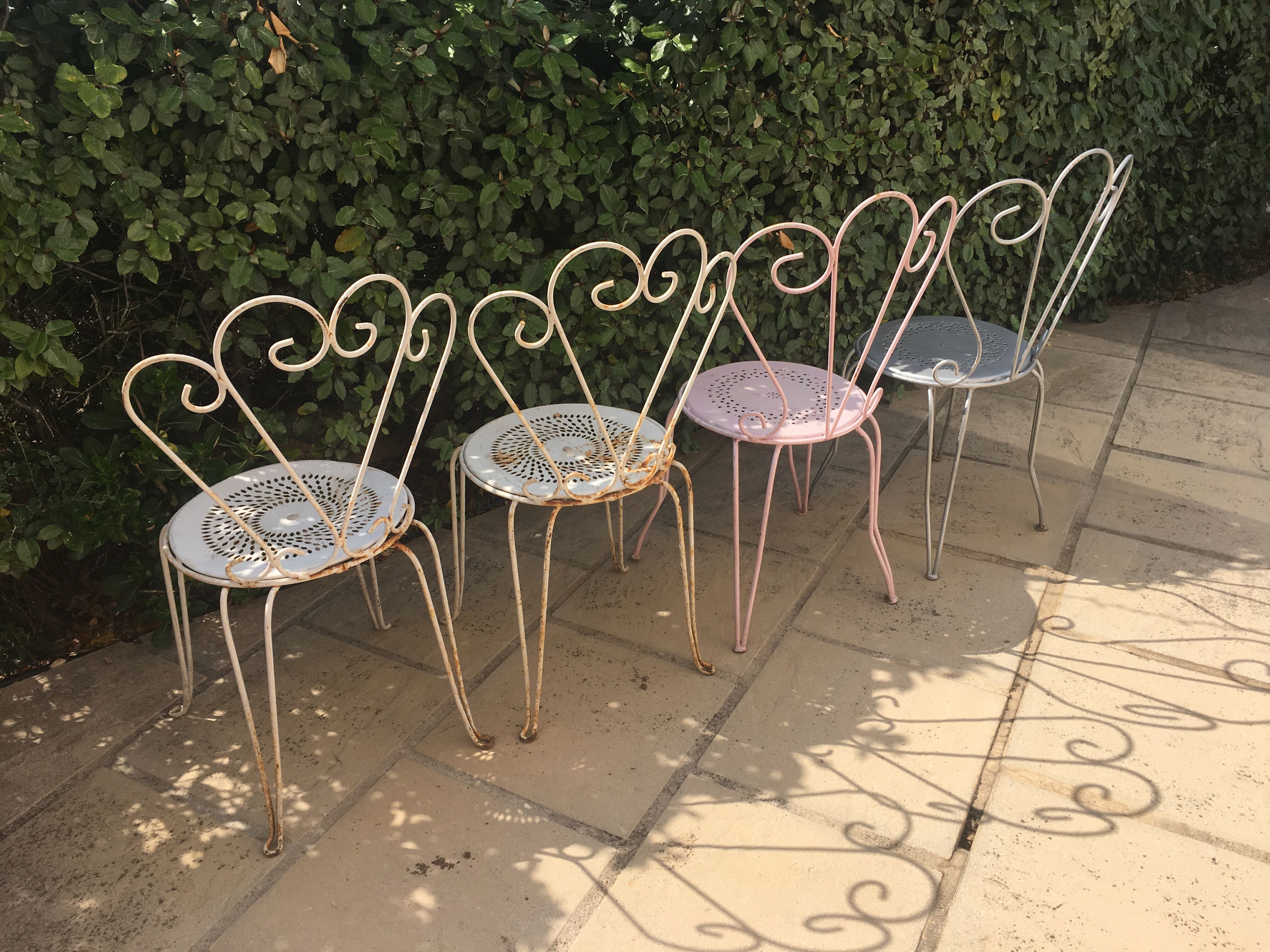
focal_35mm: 29
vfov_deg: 48.2
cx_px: 635
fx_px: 1064
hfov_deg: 61.7
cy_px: 476
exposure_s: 1/1709
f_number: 2.2
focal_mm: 4.15
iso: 25
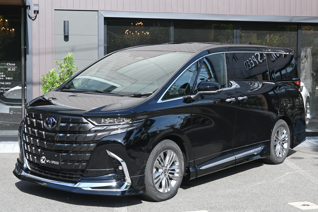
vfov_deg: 23.4
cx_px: 161
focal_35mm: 58
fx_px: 512
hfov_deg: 34.5
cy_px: 107
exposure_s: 1/500
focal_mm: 38
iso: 320
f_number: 6.3
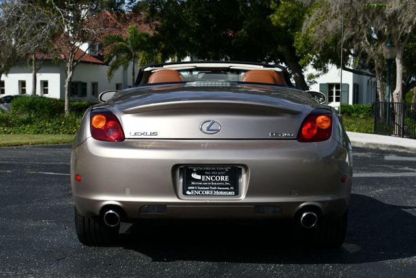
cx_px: 208
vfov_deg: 19.5
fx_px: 810
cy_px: 139
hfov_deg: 28.8
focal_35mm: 70
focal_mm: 35
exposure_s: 1/400
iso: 100
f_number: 10
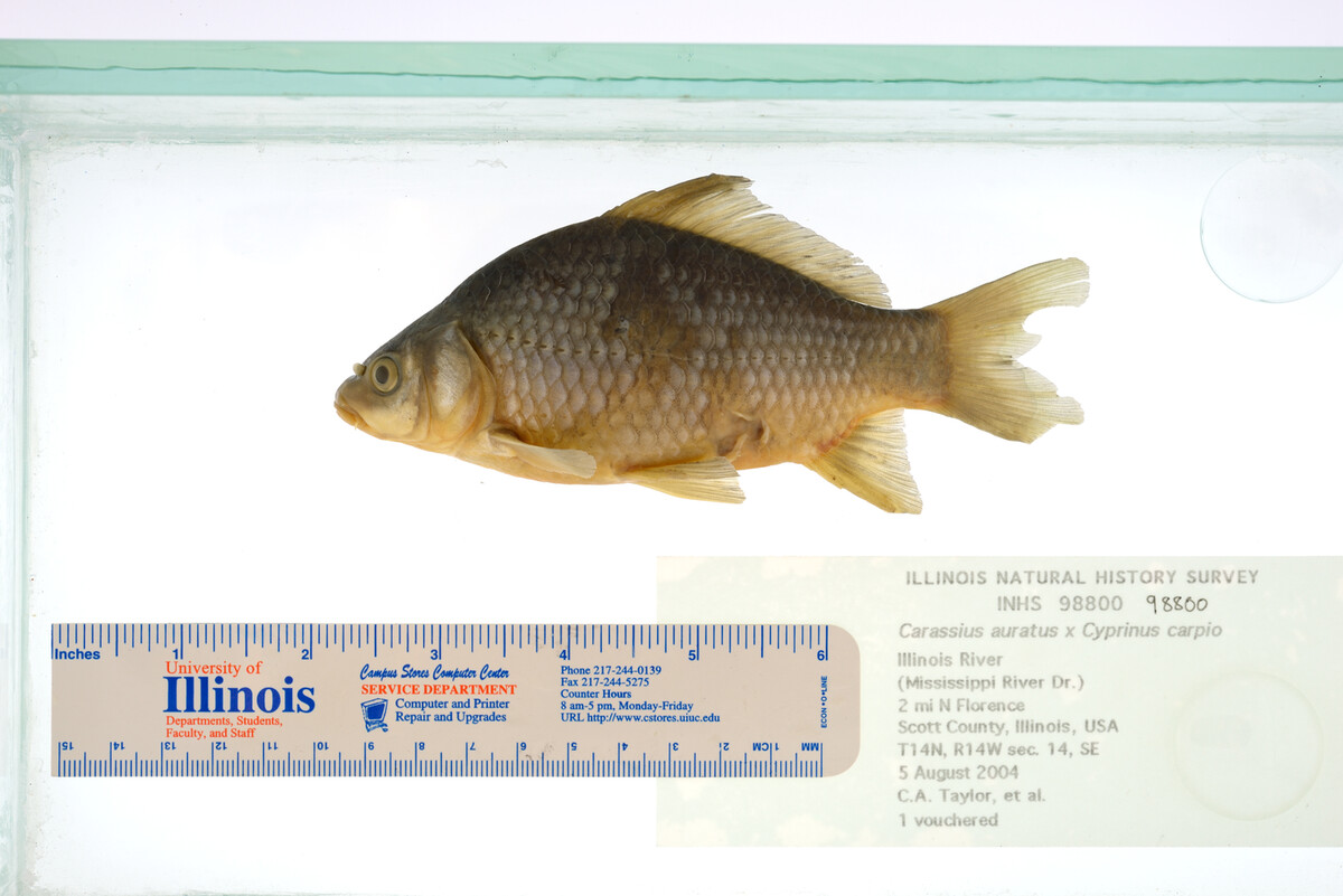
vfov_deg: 22.6
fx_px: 2239
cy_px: 448
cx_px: 672
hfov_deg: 33.4
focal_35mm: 60
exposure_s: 1/160
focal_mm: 60
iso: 100
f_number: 10
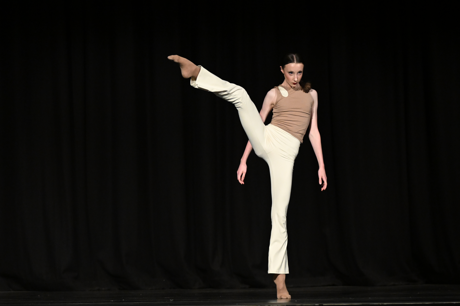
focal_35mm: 202
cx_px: 230
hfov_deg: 10.2
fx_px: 2580
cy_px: 153
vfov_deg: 6.8
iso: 4000
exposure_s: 1/640
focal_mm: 135
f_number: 2.8
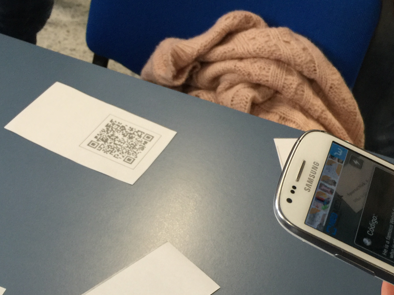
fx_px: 603
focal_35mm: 53
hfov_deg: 36.2
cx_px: 207
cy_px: 247
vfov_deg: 26.9
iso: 64
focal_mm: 4.15
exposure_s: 1/33
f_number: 2.2
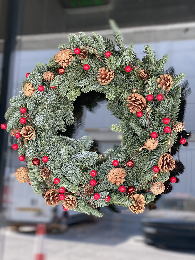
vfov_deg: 36.8
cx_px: 98
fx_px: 391
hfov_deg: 28.0
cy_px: 130
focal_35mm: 52
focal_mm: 6
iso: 32
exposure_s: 1/100
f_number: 2
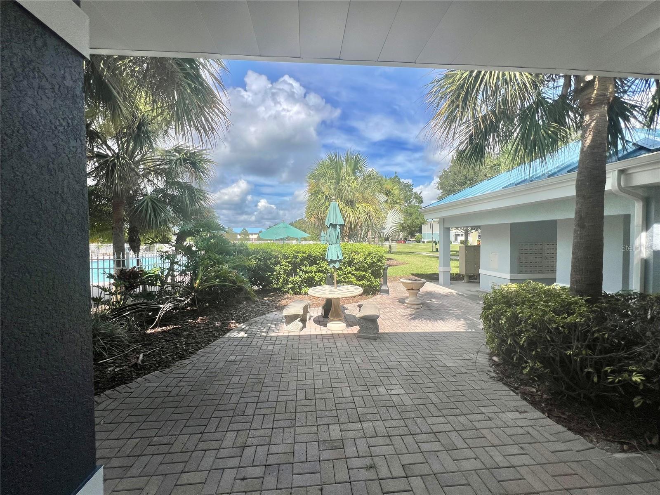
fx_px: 248
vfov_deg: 89.9
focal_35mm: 13
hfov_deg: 106.2
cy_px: 248
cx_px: 330
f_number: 1.8
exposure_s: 1/1508
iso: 32
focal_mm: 1.57
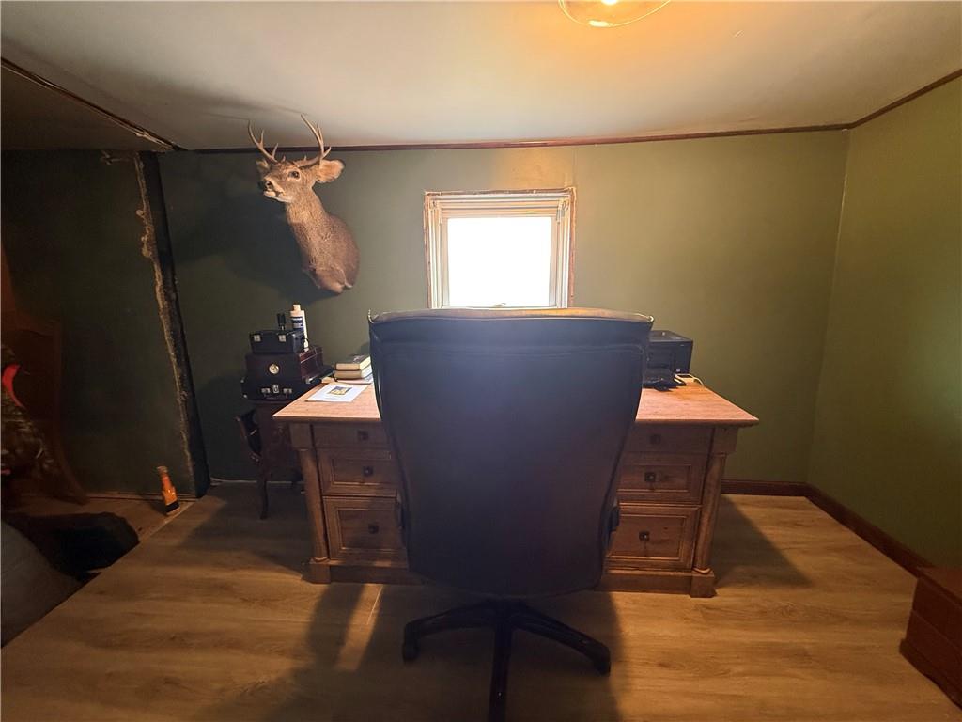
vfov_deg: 85.7
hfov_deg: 102.1
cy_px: 361
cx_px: 481
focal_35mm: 14
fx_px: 389
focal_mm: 2.22
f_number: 2.2
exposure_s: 1/60
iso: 640
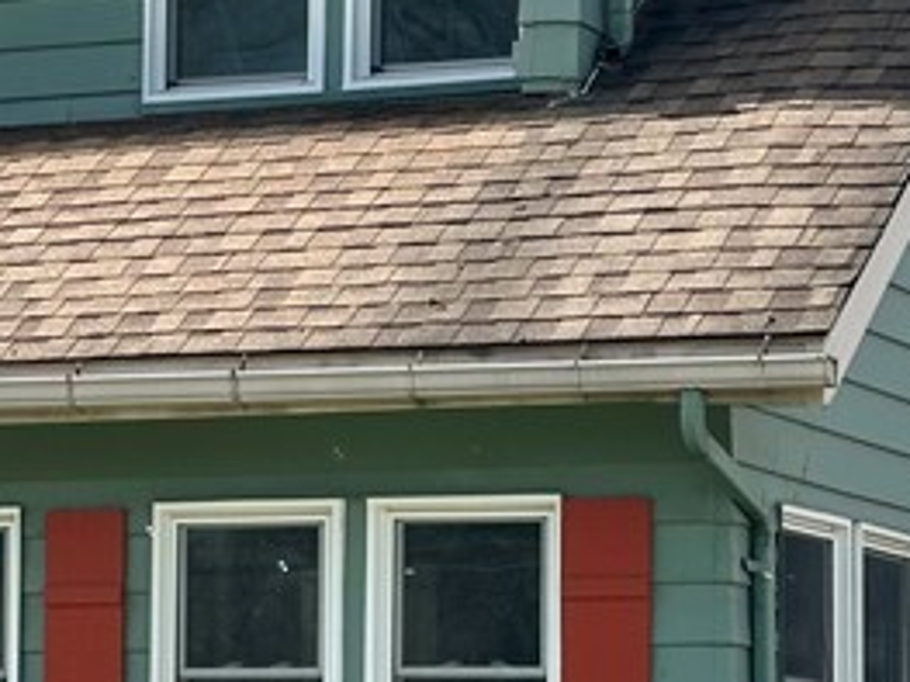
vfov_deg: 7.9
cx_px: -7
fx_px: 4914
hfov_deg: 10.5
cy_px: 512
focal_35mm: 187
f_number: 1.78
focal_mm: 6.86
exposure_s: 1/2358
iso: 64
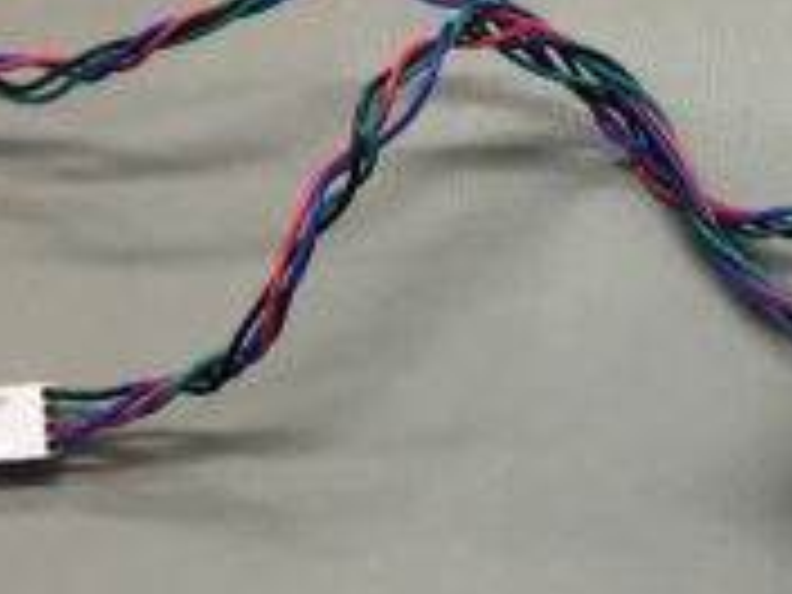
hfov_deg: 25.2
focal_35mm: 76
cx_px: 648
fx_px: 1739
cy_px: 263
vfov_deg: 19.4
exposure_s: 1/33
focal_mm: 4.15
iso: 40
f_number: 2.2
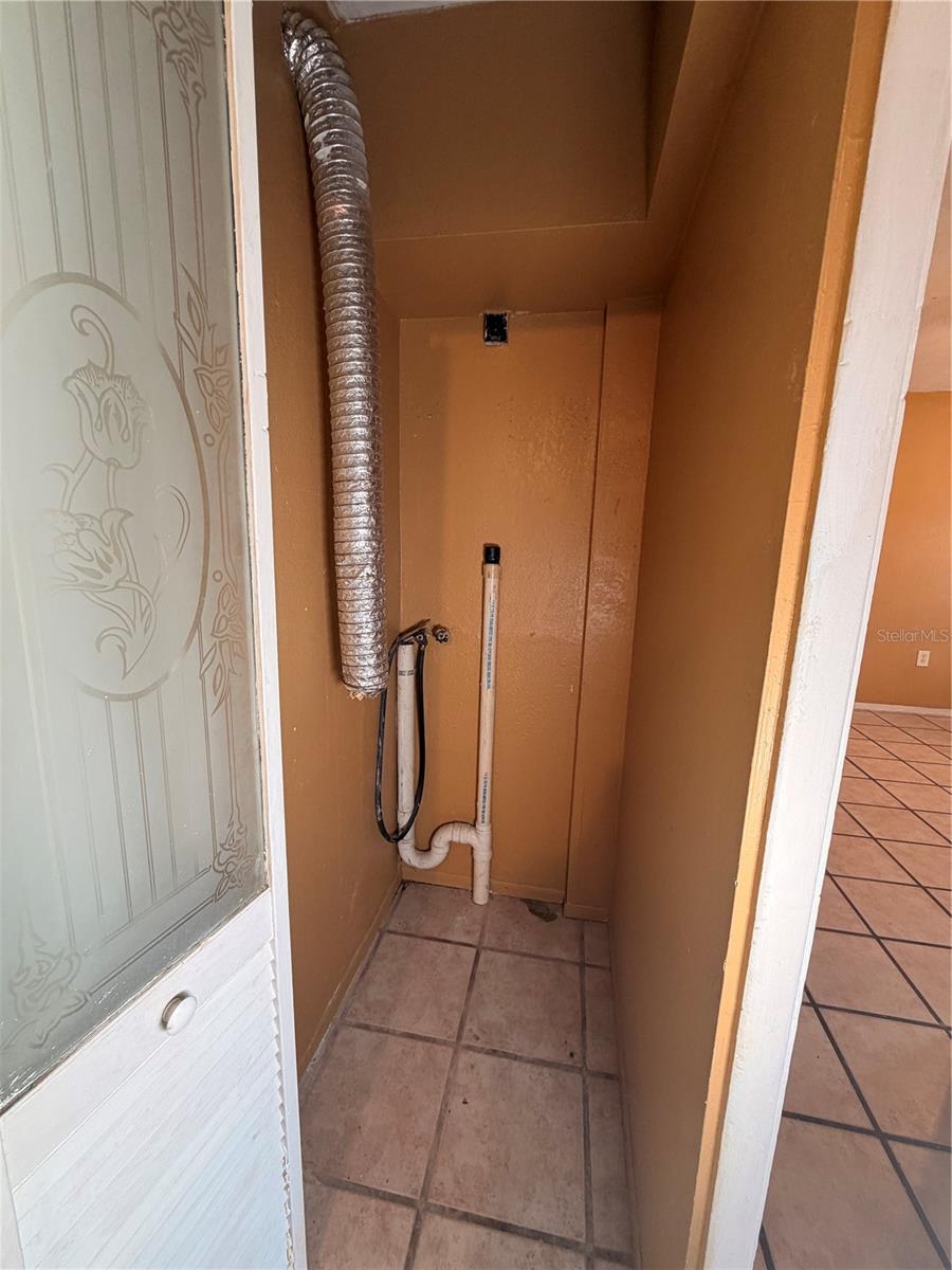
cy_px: 635
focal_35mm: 14
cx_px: 476
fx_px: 513
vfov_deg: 102.1
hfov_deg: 85.7
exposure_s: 1/60
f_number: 2.2
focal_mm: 2.22
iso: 160
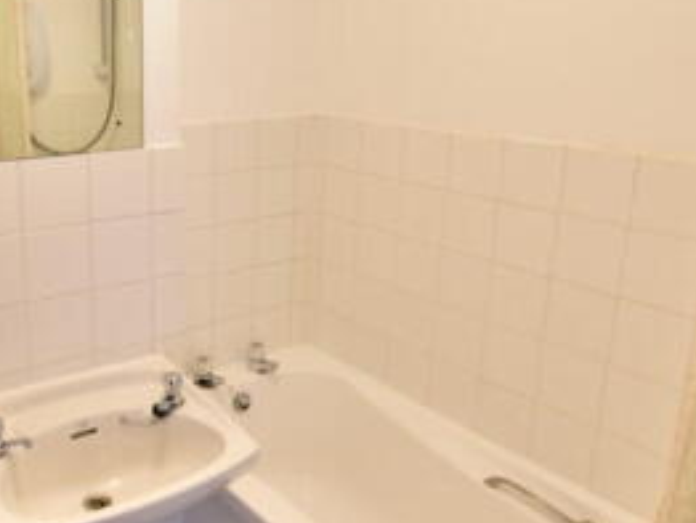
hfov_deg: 49.0
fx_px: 724
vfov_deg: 39.5
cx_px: 163
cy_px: 200
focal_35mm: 36
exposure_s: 1/25
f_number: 3.5
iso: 500
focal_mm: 10
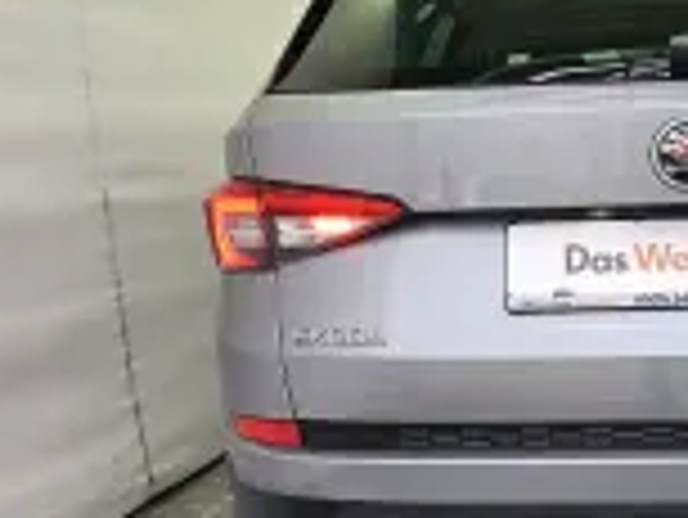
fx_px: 1074
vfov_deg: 27.0
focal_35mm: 54
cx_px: 598
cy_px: 333
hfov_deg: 33.9
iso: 40
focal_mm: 6.3
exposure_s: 1/100
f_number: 1.7
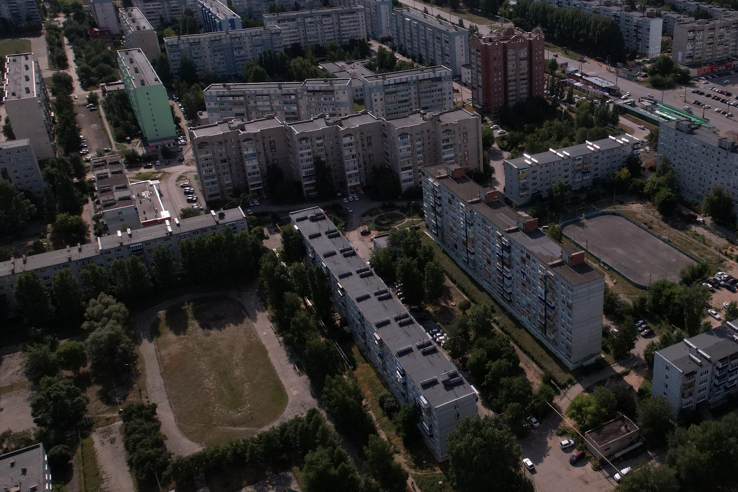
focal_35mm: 35
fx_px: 718
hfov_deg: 52.1
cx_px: 552
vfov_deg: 37.8
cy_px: 230
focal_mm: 8.38
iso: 400
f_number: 2.8
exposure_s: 1/400
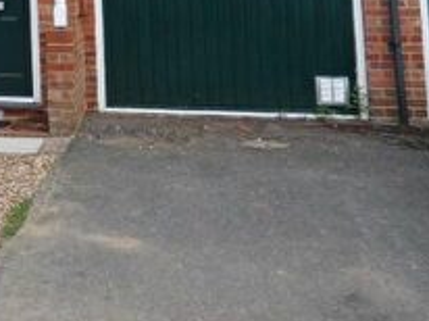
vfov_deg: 19.6
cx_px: -133
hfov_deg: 24.7
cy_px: -116
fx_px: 842
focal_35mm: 68
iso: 80
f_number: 2.8
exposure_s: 1/320
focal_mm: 3.6
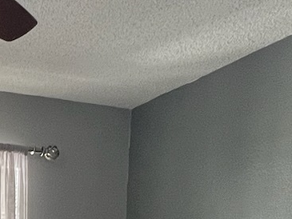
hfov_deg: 23.8
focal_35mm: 73
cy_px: 392
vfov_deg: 16.8
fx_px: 616
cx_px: -78
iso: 160
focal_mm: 1.57
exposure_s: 1/60
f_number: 1.8
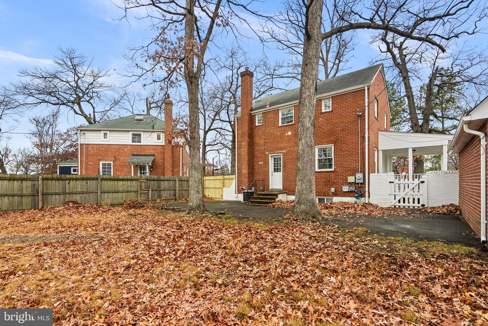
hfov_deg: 96.7
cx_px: 244
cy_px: 163
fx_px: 217
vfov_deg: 73.8
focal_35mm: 16
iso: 320
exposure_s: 1/160
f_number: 8
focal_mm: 16
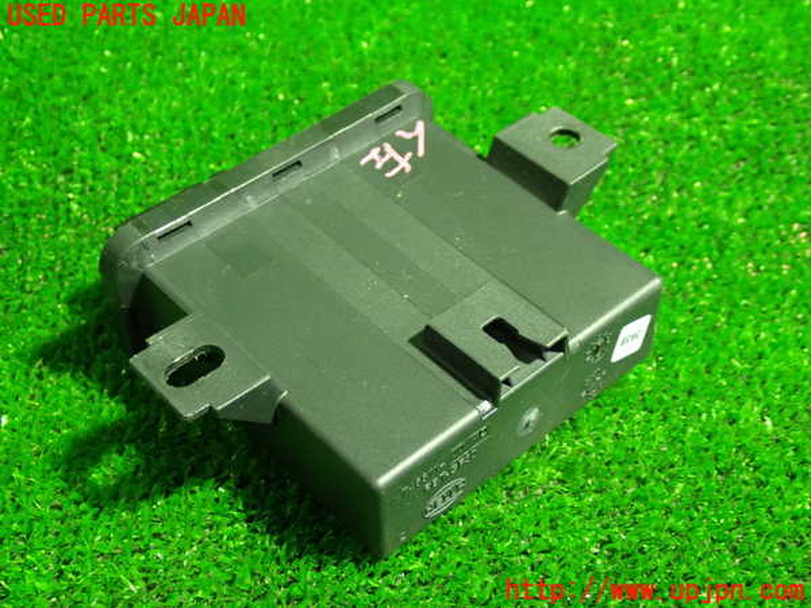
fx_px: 1171
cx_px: 406
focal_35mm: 50
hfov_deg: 38.2
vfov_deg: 29.1
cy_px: 304
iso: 800
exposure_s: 1/20
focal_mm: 9.01
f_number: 3.2
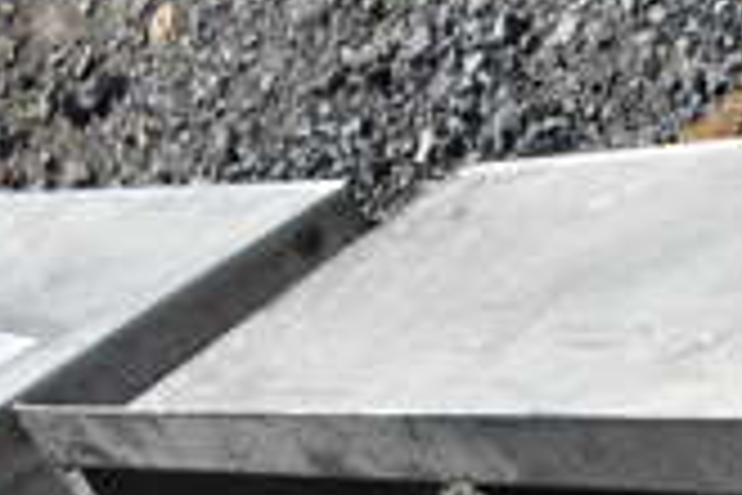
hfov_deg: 18.3
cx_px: 1097
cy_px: 850
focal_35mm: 100
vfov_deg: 12.6
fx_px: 2061
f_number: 9
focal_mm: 18
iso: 100
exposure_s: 1/320
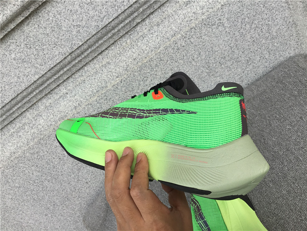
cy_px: 116
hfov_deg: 58.4
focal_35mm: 31
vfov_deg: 45.4
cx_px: 154
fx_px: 275
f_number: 2.4
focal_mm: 3.3
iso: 25
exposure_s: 1/405
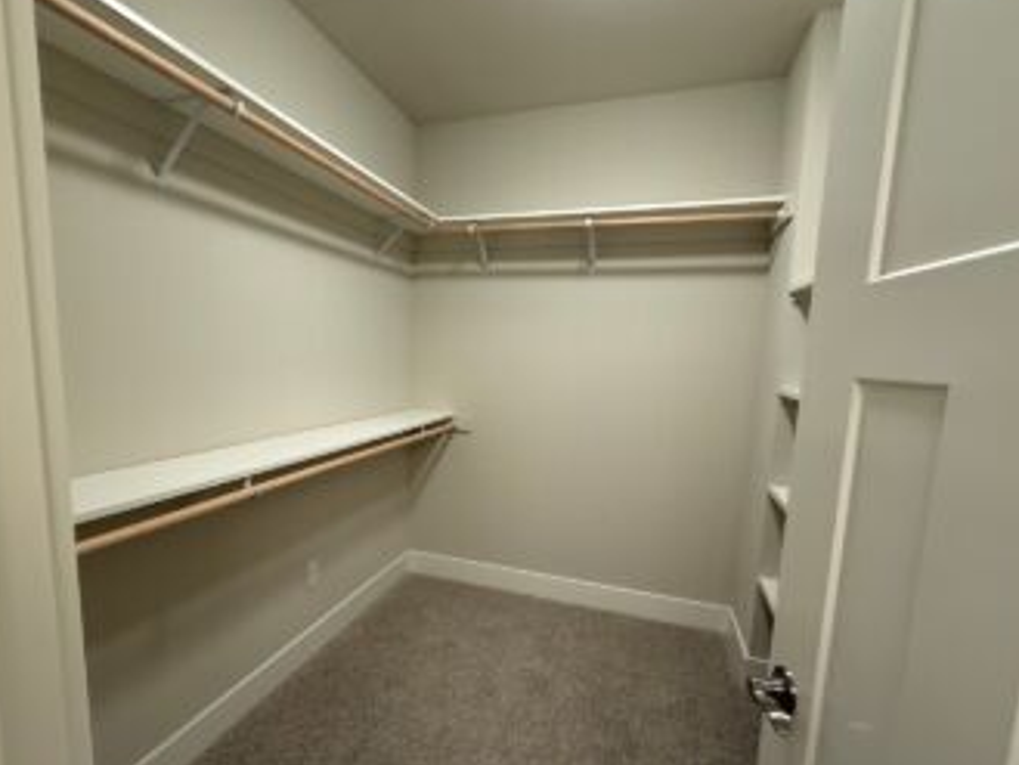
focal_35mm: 17
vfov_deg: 74.6
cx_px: 477
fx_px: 501
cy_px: 418
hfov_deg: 90.9
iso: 250
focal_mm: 2.22
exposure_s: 1/60
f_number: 2.2
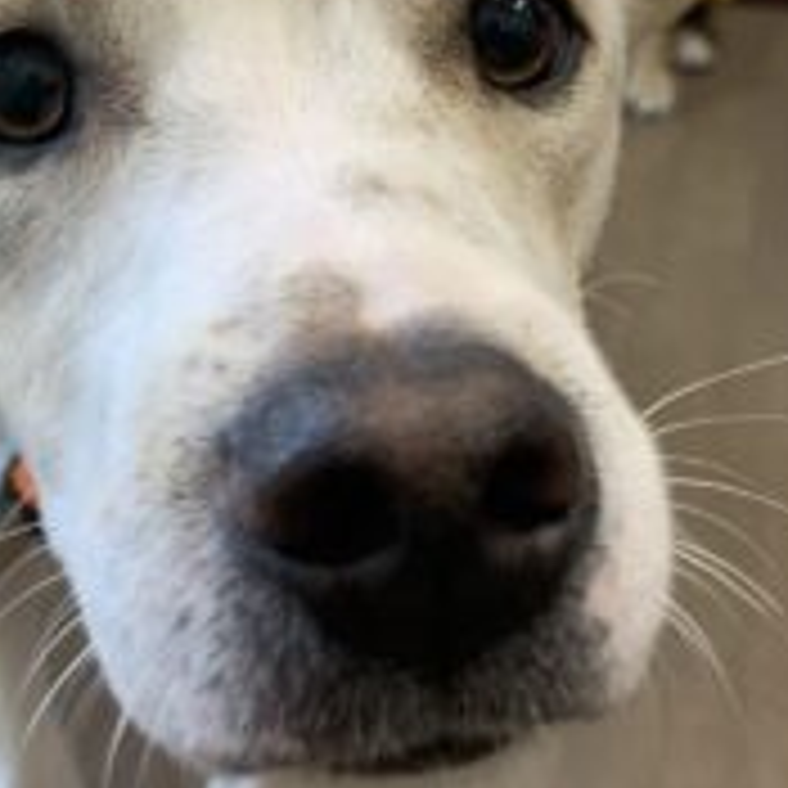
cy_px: 167
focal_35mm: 63
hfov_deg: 27.0
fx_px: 1623
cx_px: 207
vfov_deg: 26.8
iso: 100
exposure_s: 1/70
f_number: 1.8
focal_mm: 4.25
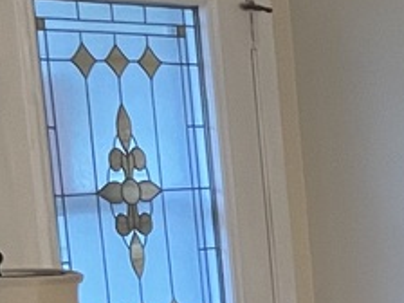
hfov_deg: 10.0
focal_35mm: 167
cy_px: 521
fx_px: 1949
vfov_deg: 8.6
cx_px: 1037
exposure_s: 1/60
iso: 500
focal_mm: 4.2
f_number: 1.6
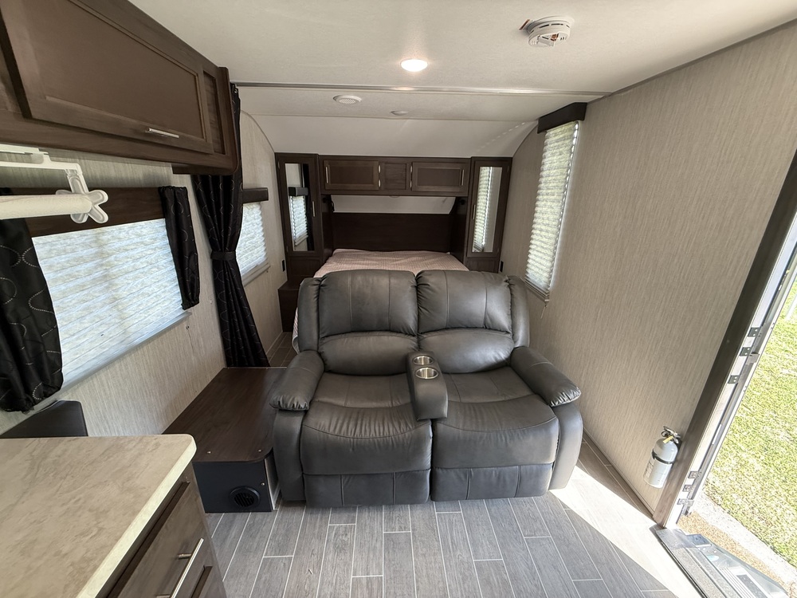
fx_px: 322
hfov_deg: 102.1
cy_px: 299
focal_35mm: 14
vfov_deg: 85.7
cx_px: 398
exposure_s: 1/60
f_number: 2.2
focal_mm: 2.22
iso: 400
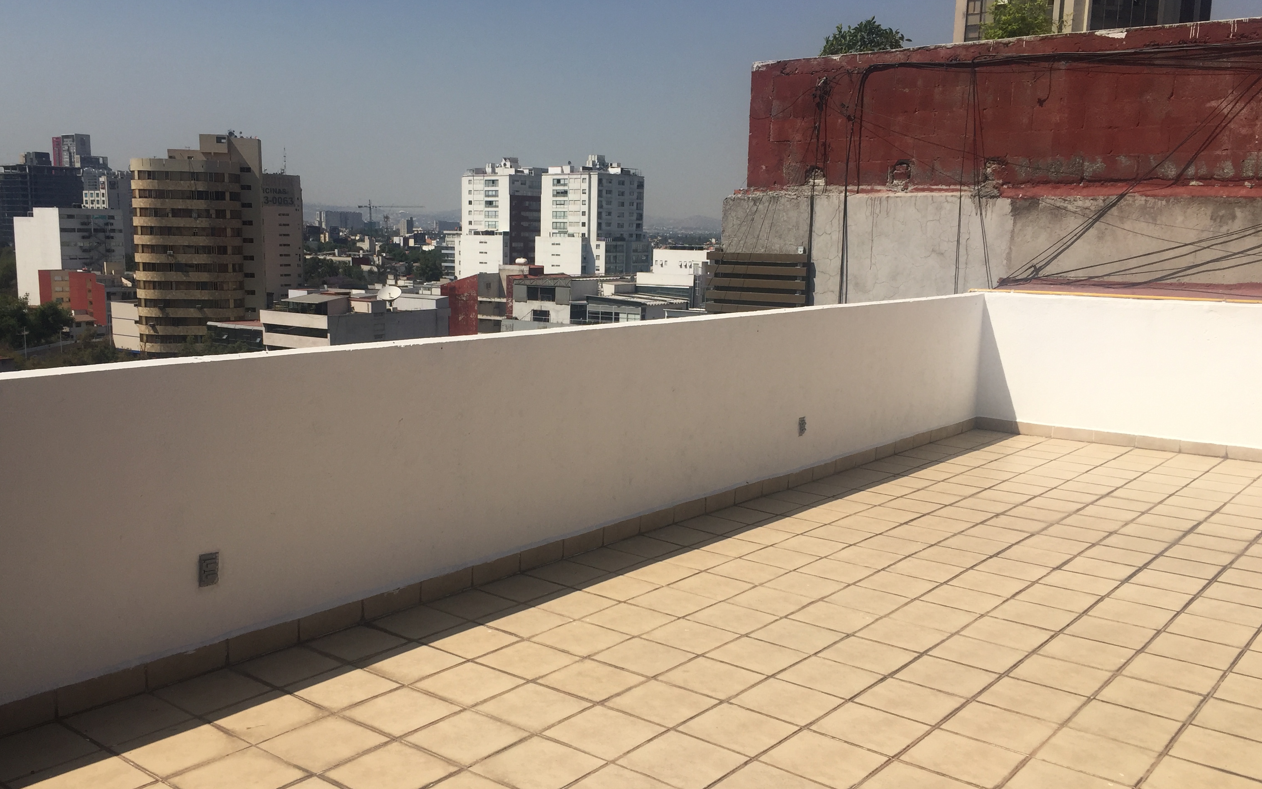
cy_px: 431
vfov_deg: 38.3
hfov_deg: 58.1
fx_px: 1135
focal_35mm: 33
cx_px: 605
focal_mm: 4.15
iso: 32
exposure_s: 1/3597
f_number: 2.2
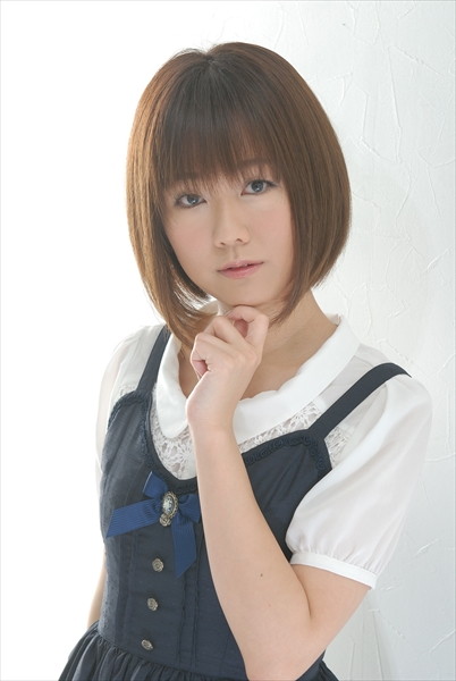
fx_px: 1590
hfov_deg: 16.3
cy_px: 340
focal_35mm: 84
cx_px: 228
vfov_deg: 24.2
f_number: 5
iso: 200
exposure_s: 1/125
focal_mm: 56
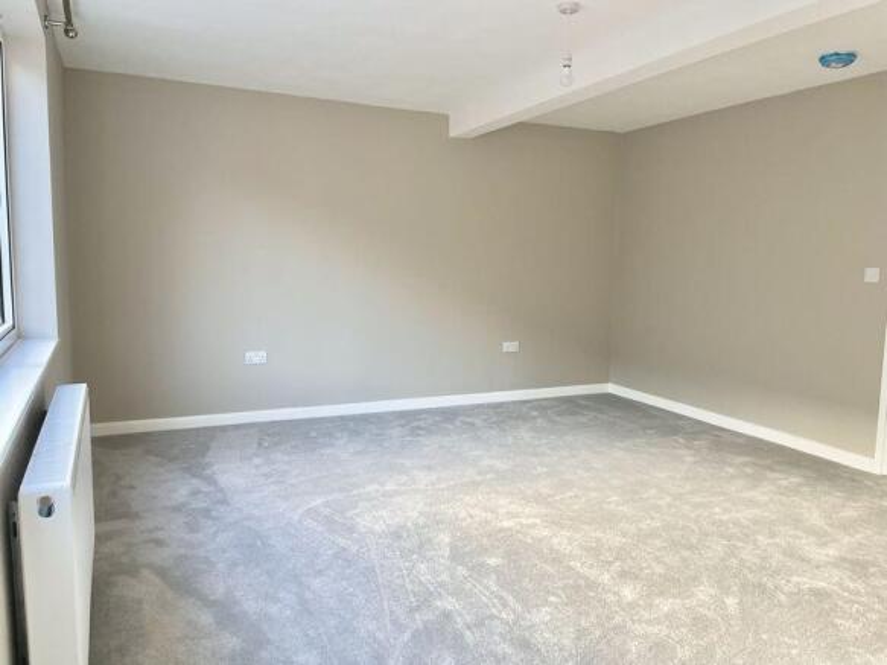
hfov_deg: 67.3
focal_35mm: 26
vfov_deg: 53.0
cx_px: 444
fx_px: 666
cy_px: 332
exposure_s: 1/119
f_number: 1.6
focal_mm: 4.2
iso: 125
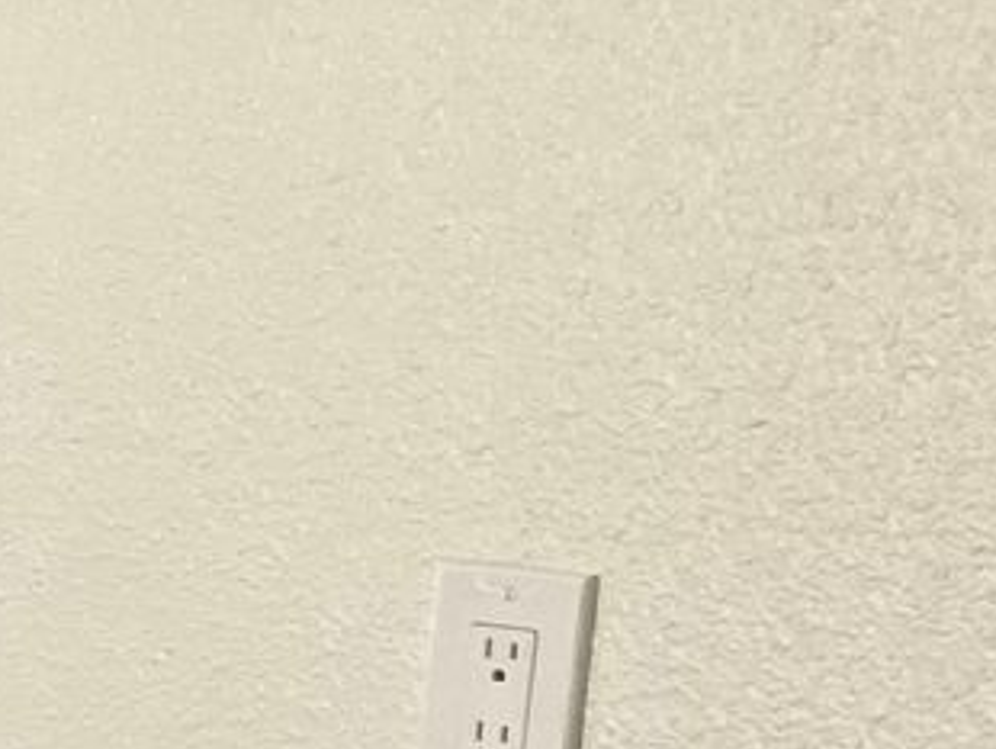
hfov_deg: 9.8
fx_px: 4636
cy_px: 553
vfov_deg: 9.2
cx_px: -1870
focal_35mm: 161
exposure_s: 1/121
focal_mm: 4.25
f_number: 1.8
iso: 100
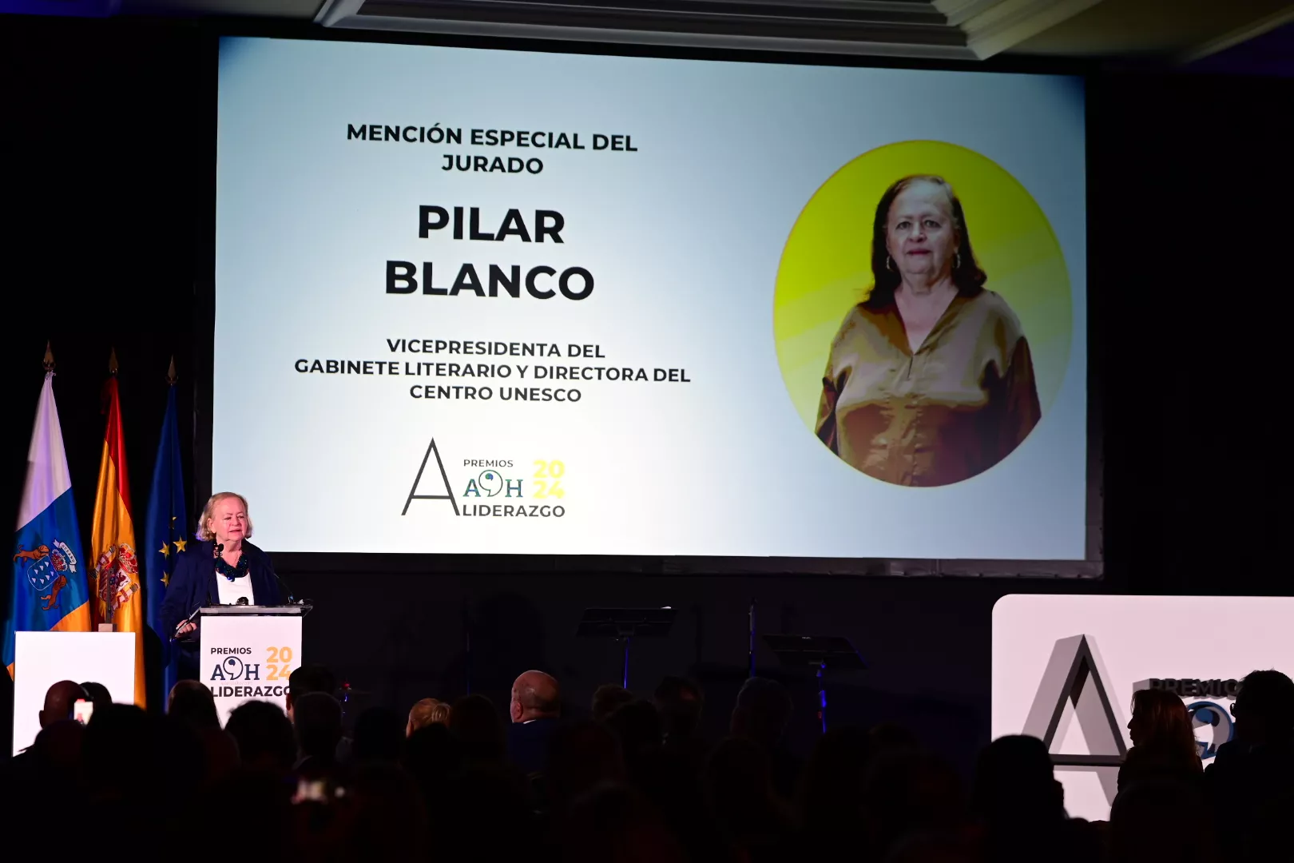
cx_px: 647
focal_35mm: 85
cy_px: 432
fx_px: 3055
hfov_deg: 23.9
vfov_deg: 16.1
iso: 1000
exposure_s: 1/400
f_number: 2.8
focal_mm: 85
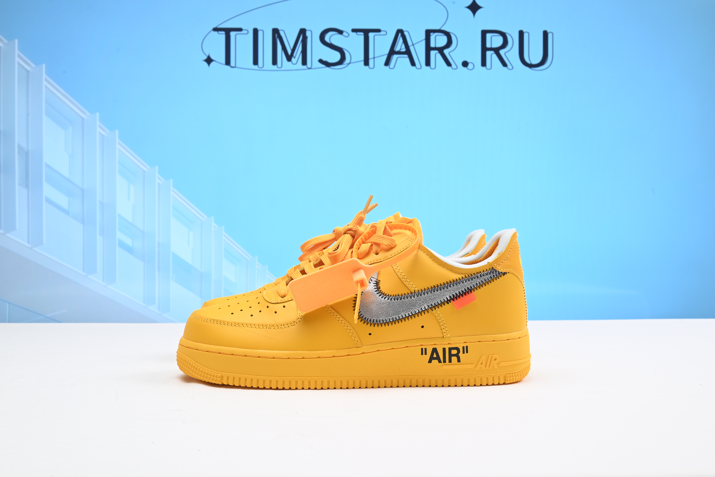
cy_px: 238
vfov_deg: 36.0
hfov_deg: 51.9
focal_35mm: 37
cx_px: 358
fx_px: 735
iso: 100
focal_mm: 37
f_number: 16
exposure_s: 1/2
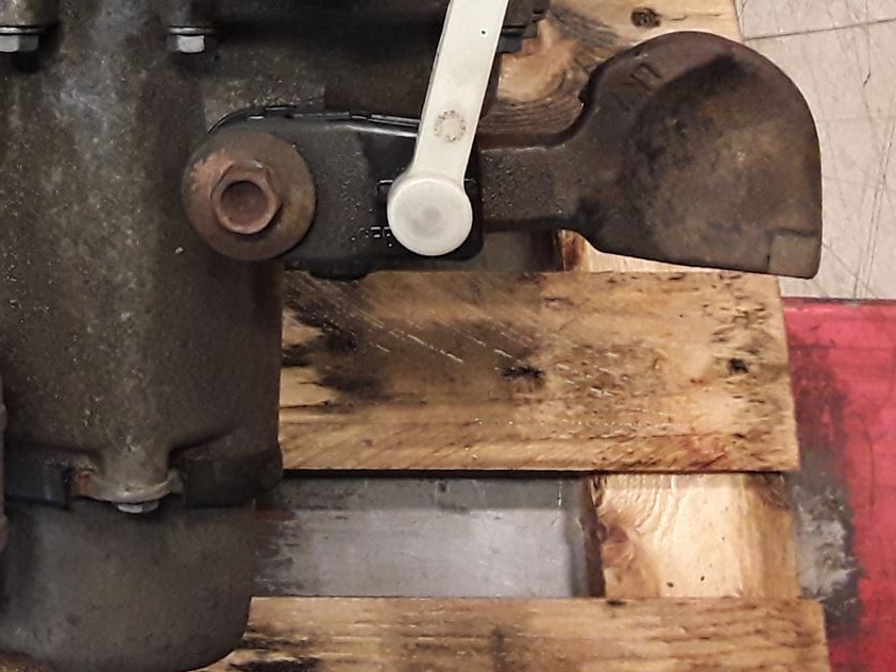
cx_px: -56
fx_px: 1760
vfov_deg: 20.7
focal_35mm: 68
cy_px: -34
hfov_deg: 26.6
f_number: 1.9
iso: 160
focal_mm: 2.91
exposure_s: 1/50
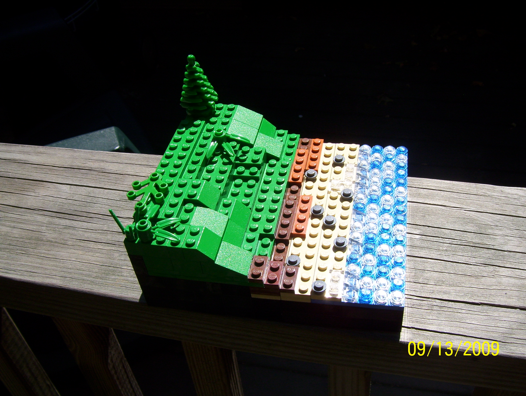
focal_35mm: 36
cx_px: 263
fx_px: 548
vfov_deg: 39.7
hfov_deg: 51.3
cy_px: 198
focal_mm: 6
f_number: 4.8
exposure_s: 1/500
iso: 80
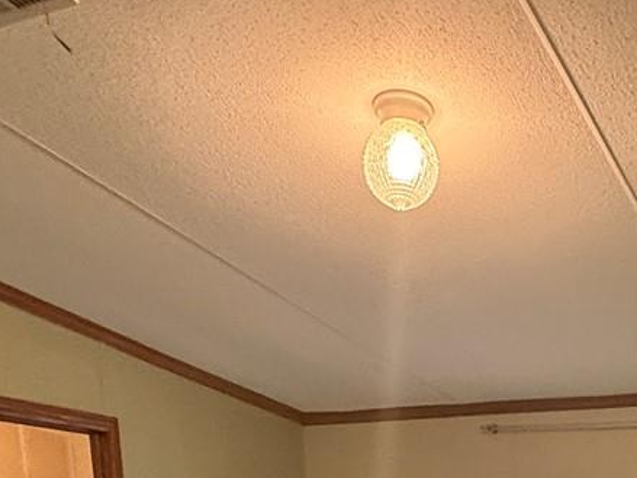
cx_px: 533
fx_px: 938
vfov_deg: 21.7
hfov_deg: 35.9
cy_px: 792
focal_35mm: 51
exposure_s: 1/60
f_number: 2.2
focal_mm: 2.22
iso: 500
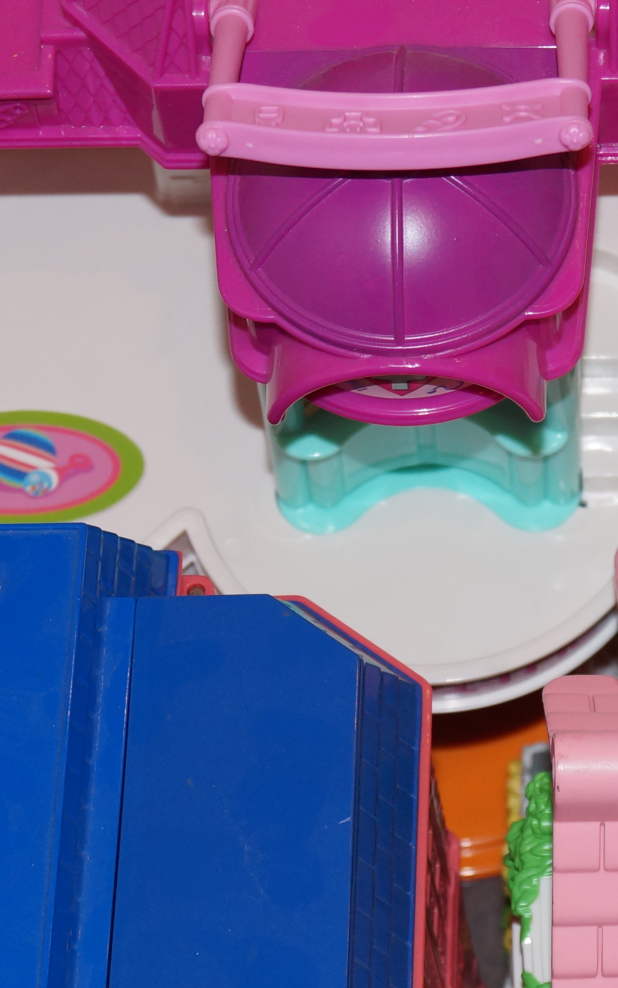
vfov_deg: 17.1
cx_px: 481
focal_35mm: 122
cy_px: 628
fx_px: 3292
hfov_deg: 10.7
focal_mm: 35
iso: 400
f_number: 5
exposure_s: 1/80
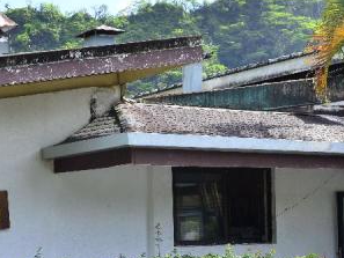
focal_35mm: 83
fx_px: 825
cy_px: 211
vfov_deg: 17.6
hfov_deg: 22.6
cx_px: -2
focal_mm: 32
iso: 200
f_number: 8
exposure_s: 1/160
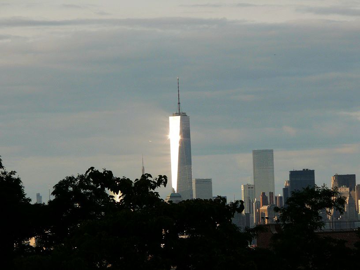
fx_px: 3172
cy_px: 135
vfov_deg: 4.9
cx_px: 180
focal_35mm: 305
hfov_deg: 6.5
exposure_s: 1/320
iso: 100
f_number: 5.6
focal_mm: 57.7
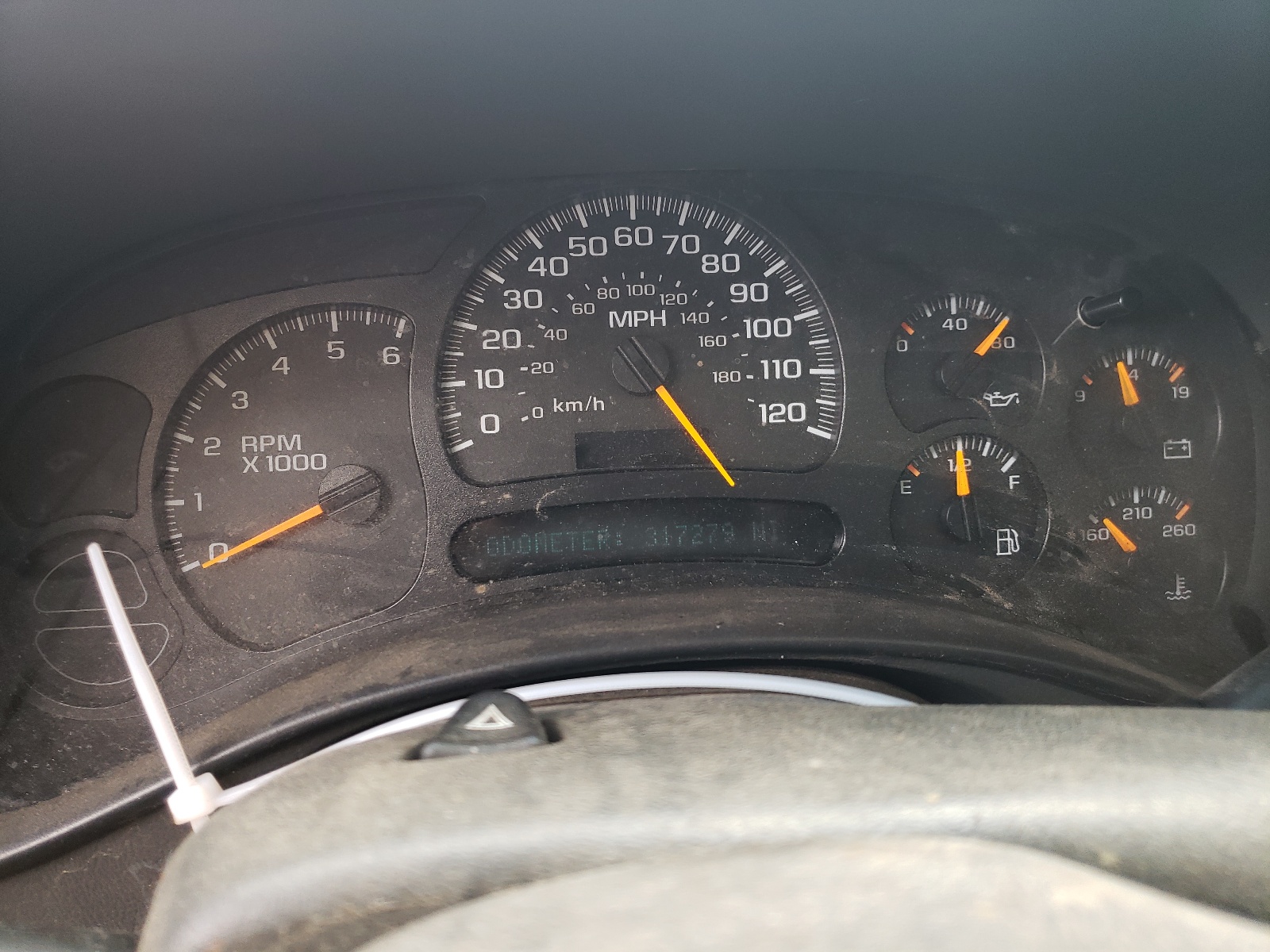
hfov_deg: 67.3
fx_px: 954
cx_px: 635
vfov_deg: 53.1
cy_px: 476
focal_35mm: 26
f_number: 1.5
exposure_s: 1/50
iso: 79
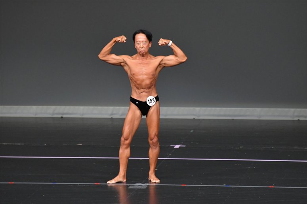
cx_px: 154
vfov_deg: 4.0
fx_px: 2941
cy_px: 102
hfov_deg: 6.0
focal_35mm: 345
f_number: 5.6
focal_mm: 230
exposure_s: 1/400
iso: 4000
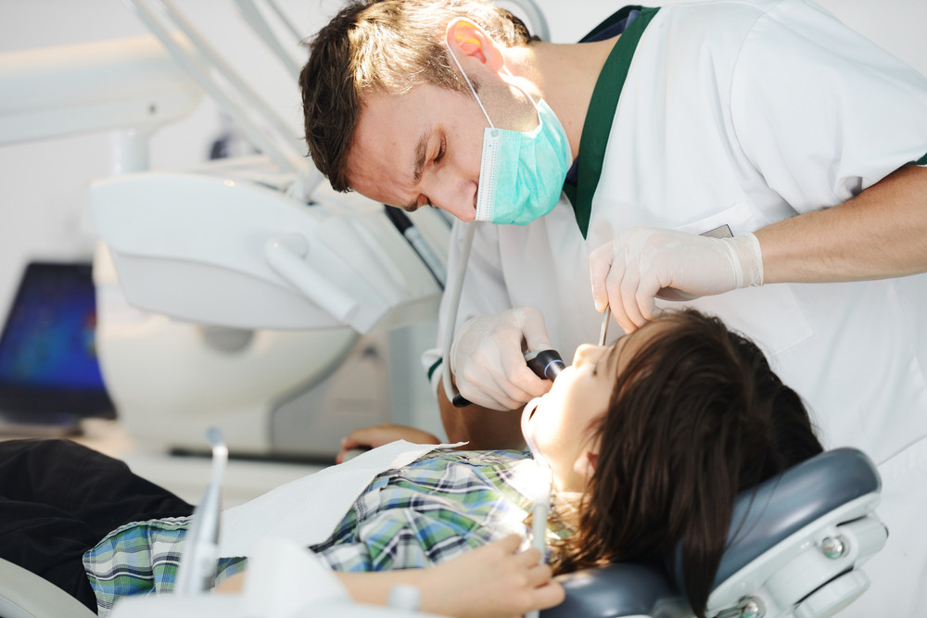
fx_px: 3863
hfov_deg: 13.7
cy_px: 309
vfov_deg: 9.2
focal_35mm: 150
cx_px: 464
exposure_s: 1/100
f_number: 2.8
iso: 250
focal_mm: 150
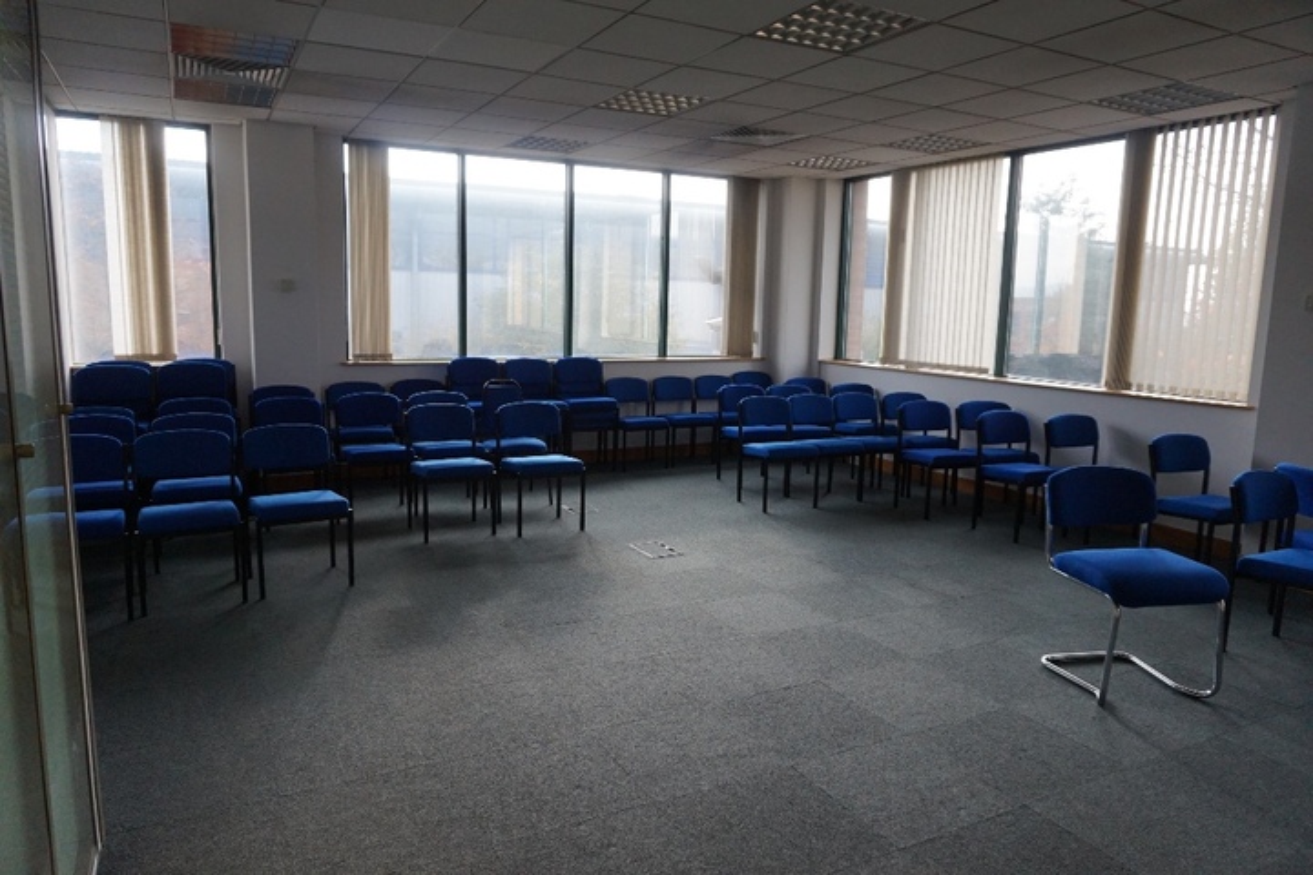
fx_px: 875
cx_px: 656
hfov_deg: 73.7
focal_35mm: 24
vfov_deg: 53.1
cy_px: 438
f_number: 4
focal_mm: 16
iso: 1000
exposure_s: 1/160
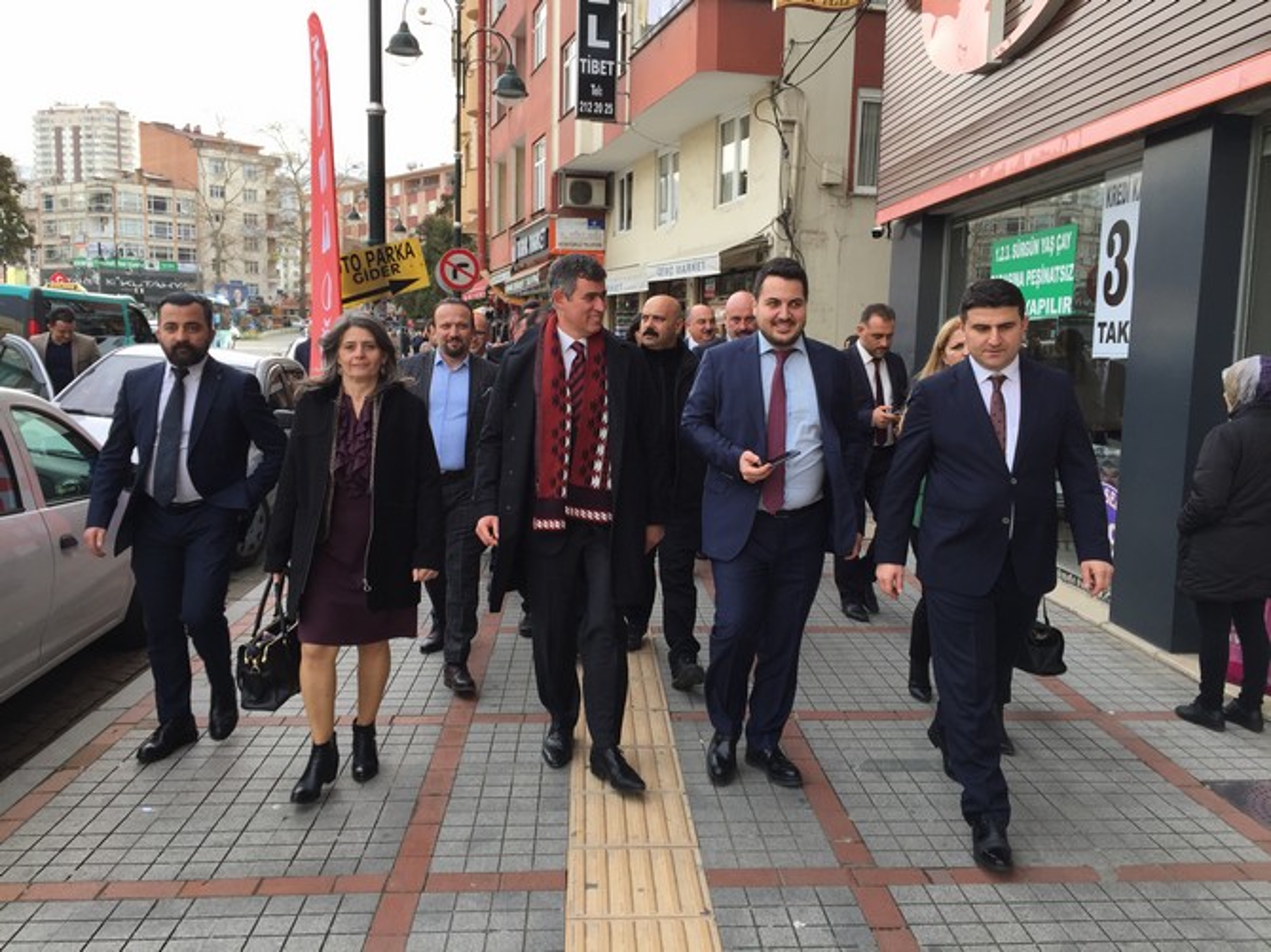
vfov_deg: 48.2
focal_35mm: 29
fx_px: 1064
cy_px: 476
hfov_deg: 61.7
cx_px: 636
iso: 32
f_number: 2.2
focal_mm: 4.15
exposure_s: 1/280
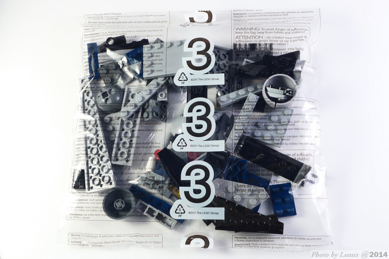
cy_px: 130
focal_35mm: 50
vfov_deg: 27.0
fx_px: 540
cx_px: 194
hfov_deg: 39.6
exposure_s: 1/2
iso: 80
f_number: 4.5
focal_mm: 9.8
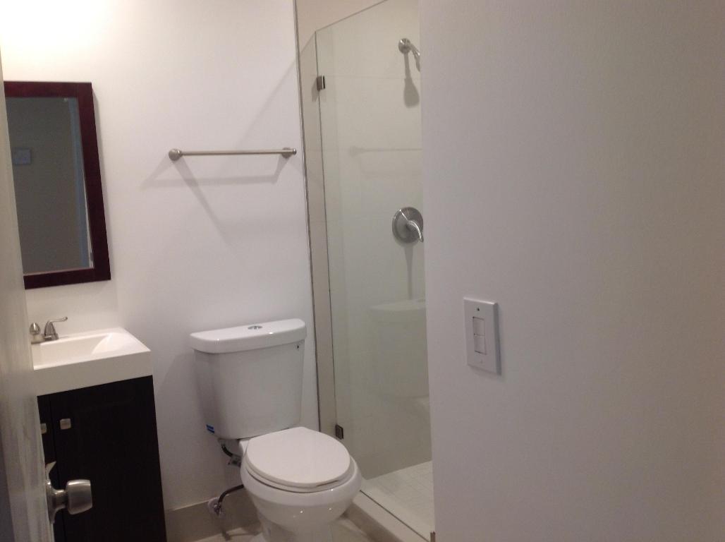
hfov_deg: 52.7
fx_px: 732
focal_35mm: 35
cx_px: 362
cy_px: 271
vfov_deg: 40.6
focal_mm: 4.28
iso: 50
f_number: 2.4
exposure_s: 1/20
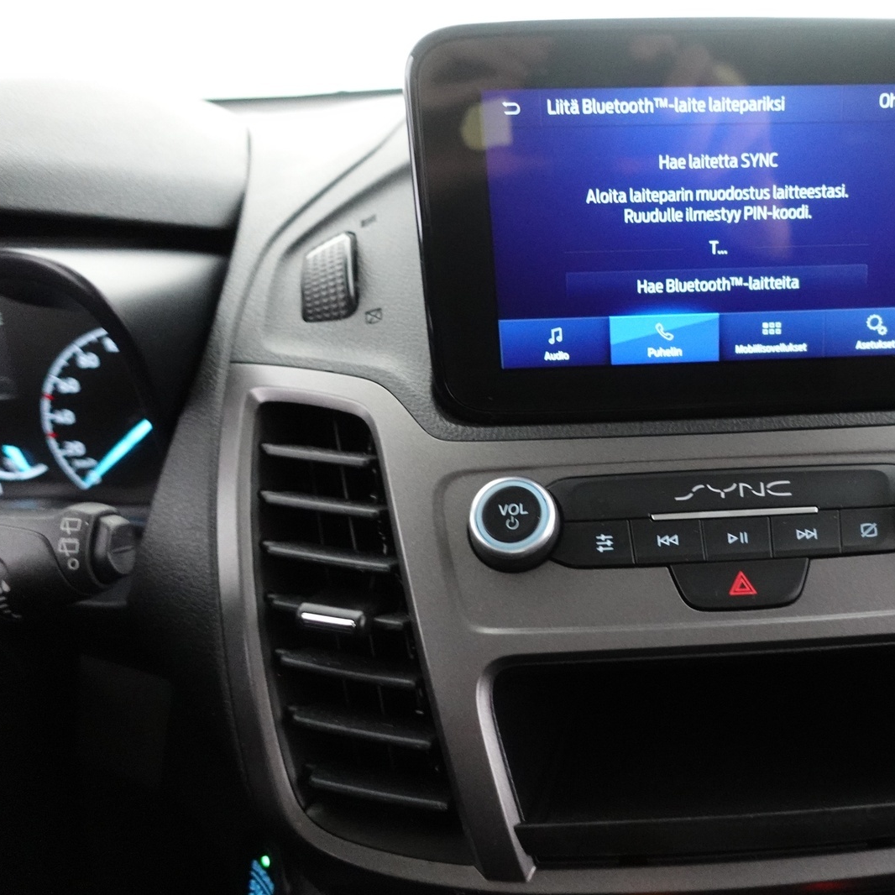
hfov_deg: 50.4
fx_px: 907
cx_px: 667
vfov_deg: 52.5
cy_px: 442
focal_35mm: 31
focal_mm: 9.4
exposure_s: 1/50
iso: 3200
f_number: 1.8
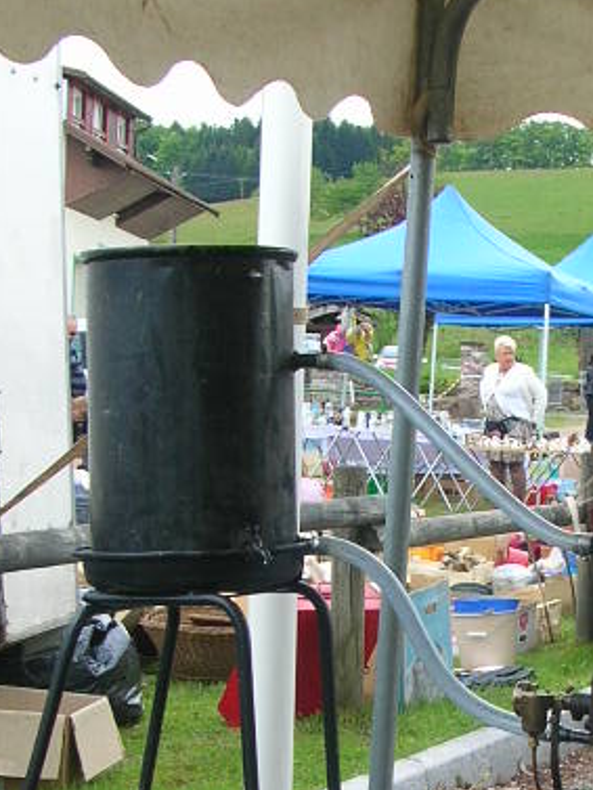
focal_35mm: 95
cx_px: 461
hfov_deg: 15.5
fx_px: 2169
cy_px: 748
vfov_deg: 20.1
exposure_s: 1/114
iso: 50
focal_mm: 5.8
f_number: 2.8
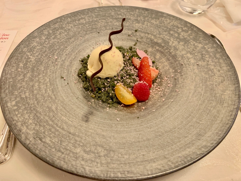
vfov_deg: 53.1
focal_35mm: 26
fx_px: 181
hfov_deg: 67.3
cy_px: 90
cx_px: 120
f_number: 1.8
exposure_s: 1/30
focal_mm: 4.25
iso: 640
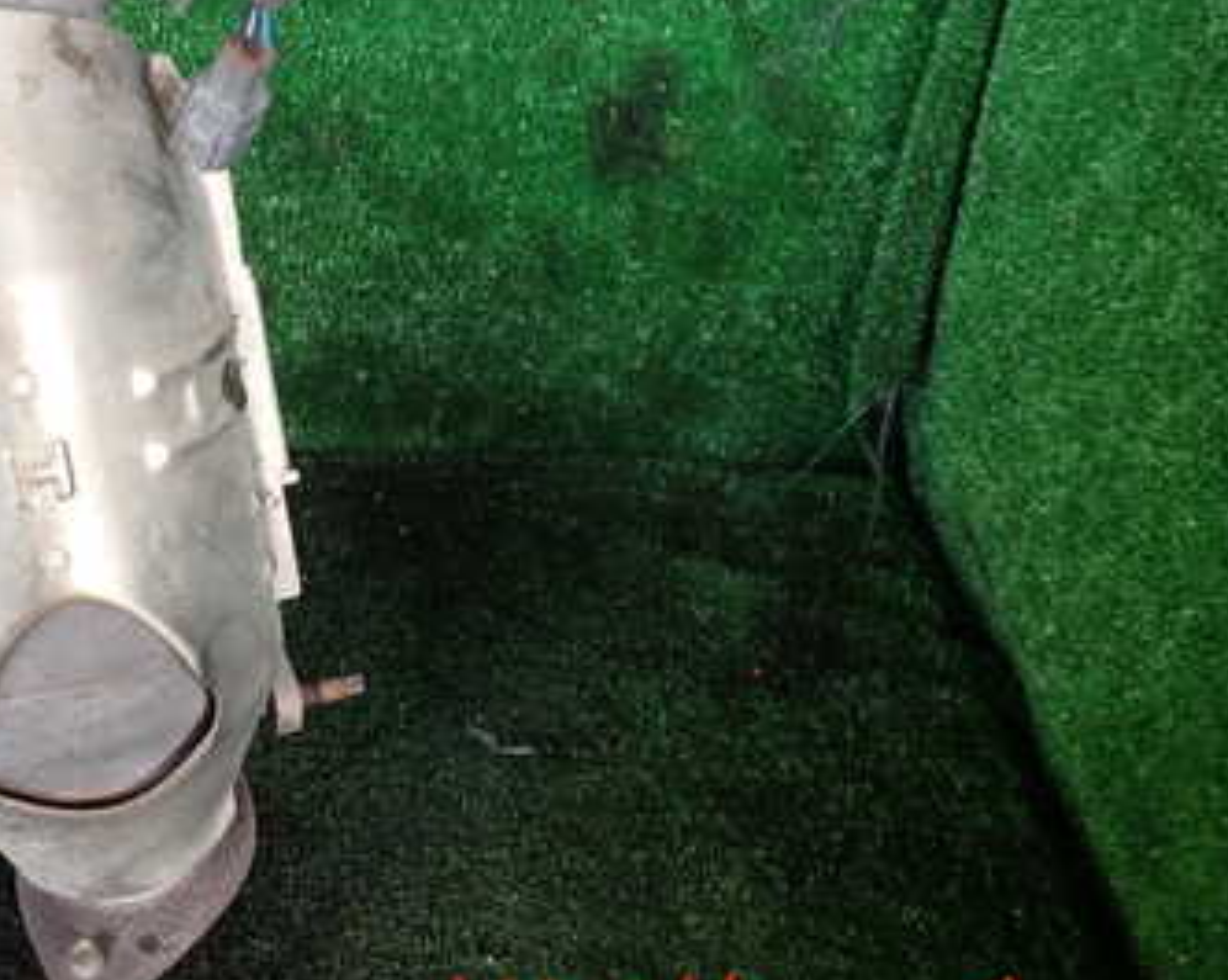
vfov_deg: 28.1
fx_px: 1925
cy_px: 229
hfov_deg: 33.9
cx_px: 178
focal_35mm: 53
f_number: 2.3
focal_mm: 5.4
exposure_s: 1/60
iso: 100
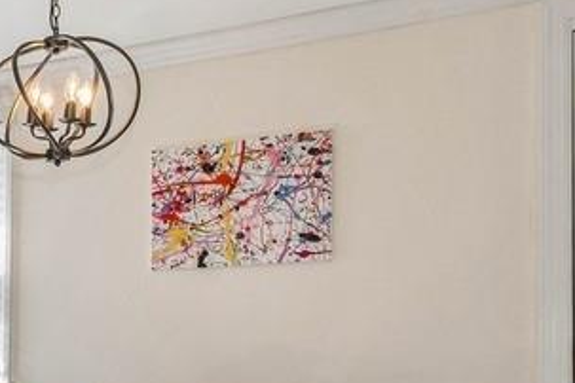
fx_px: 1182
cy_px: 360
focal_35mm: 74
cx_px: -564
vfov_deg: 18.1
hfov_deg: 18.4
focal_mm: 14
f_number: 11
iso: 400
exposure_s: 1/25
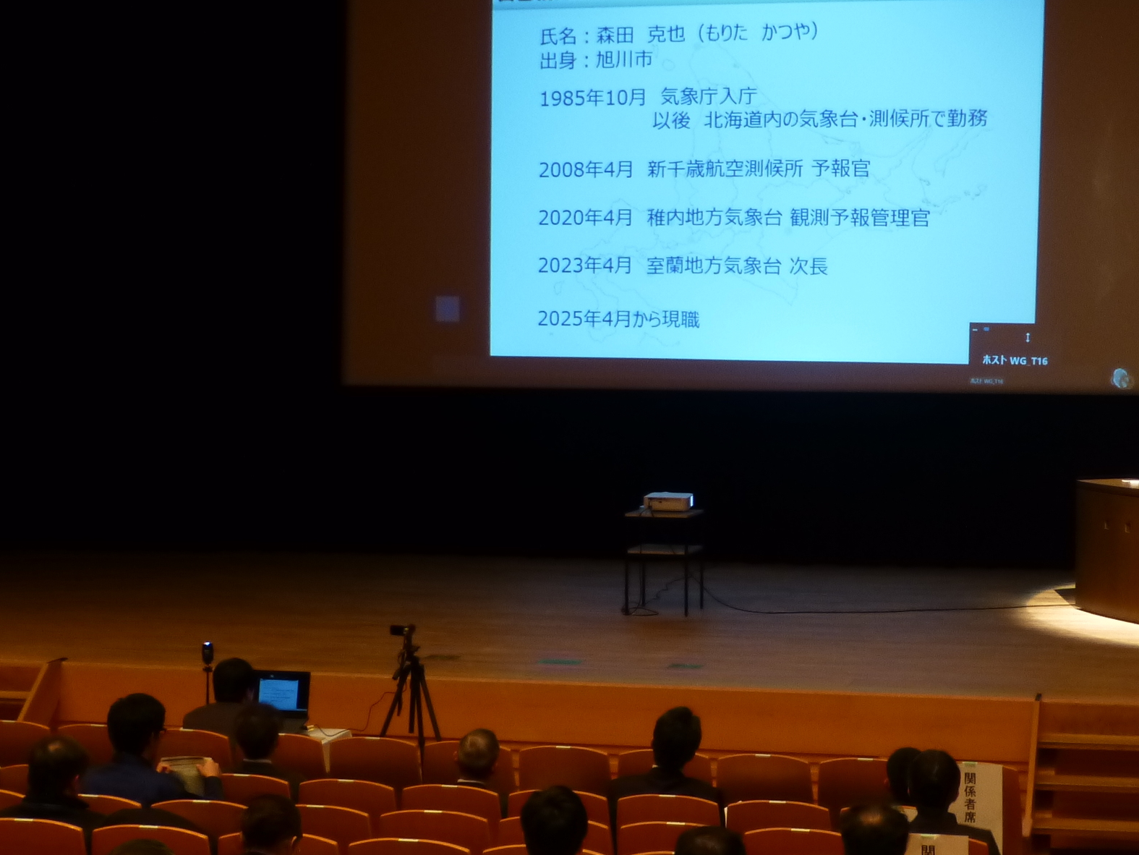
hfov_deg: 29.6
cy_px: 255
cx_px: 754
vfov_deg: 22.5
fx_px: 2139
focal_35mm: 65
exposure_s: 1/10
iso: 400
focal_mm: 6.9
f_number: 3.9
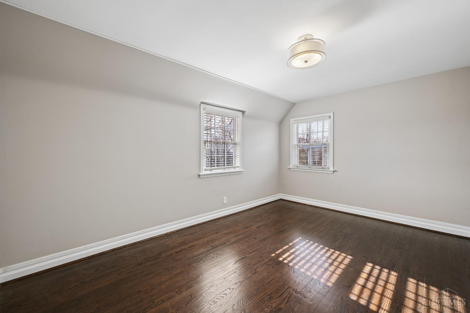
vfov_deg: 81.2
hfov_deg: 104.3
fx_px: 183
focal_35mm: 14
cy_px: 156
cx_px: 235
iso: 400
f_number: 8
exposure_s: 1/125
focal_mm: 14
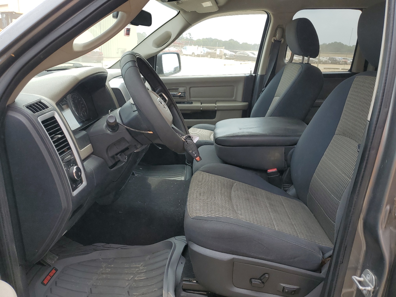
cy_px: 148
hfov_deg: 67.3
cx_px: 198
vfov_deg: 53.1
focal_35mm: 26
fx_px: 297
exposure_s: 1/833
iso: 50
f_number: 1.5
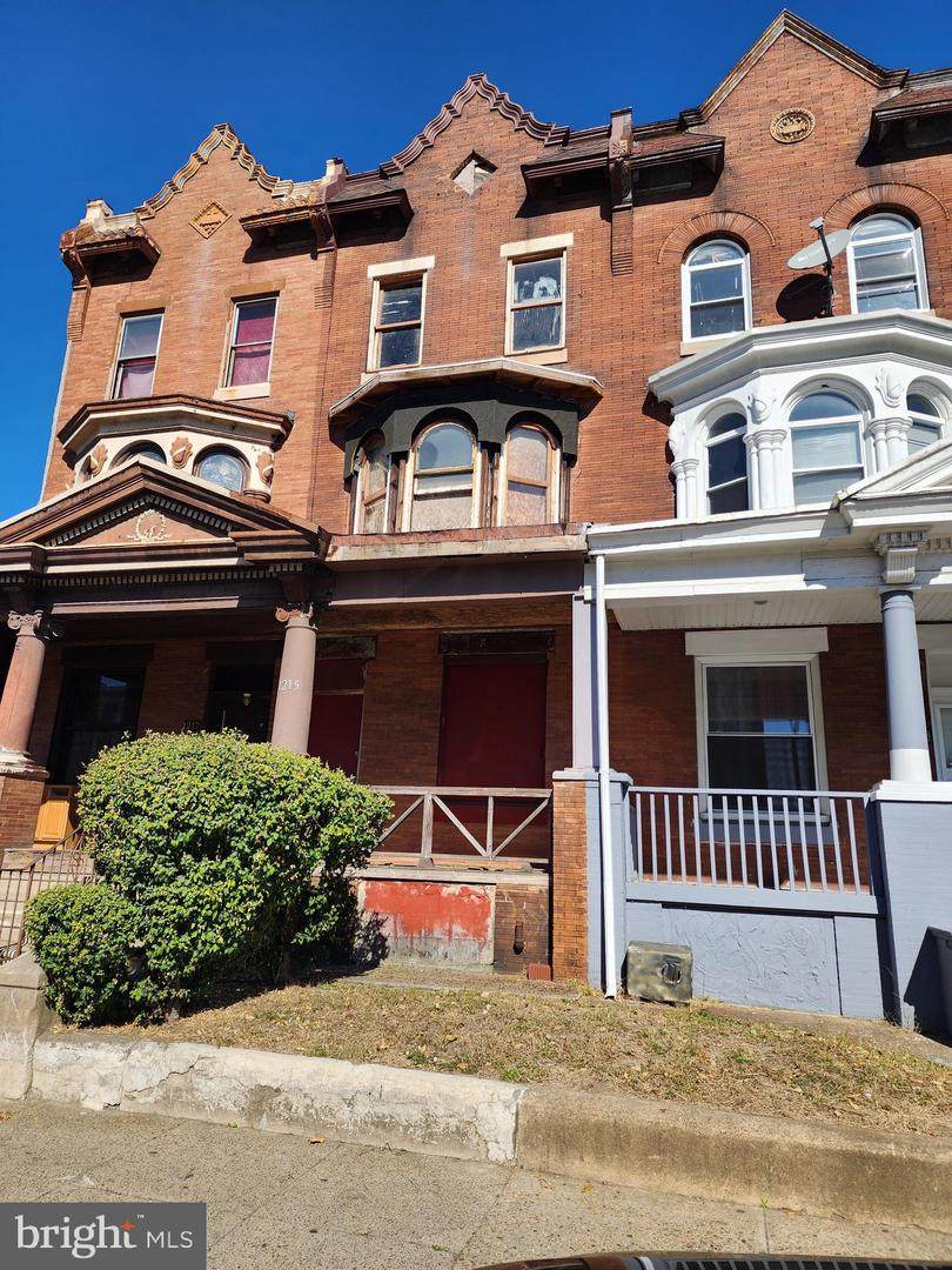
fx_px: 843
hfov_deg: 58.9
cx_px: 476
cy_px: 635
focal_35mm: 23
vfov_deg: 73.9
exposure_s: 1/1047
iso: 12
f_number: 1.8
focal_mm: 6.4
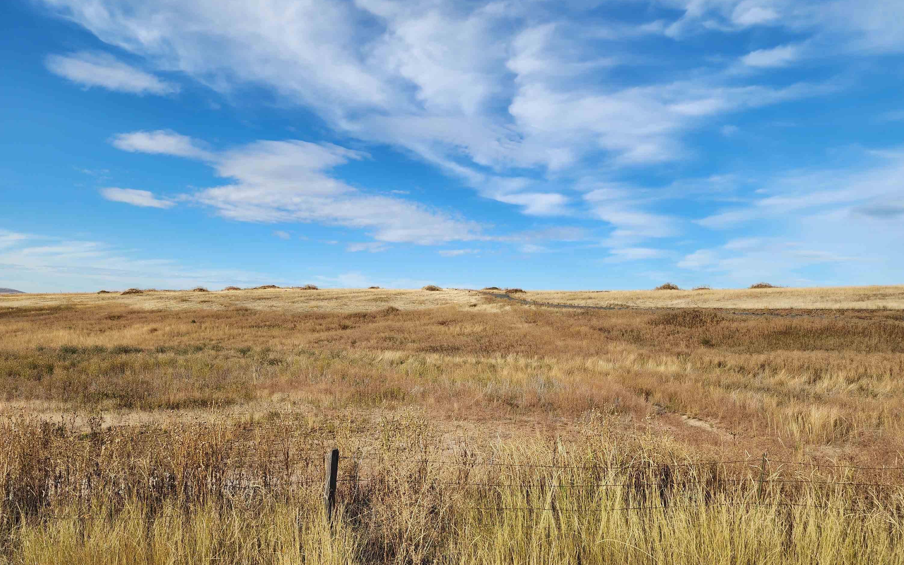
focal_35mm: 25
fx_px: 616
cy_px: 340
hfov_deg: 72.6
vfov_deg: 49.0
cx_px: 453
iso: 12
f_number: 1.8
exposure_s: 1/1081
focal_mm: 6.4
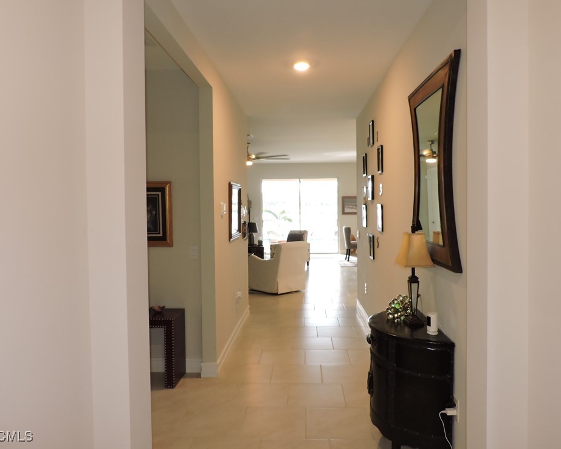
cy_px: 216
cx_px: 286
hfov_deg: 66.0
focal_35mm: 26
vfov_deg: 54.9
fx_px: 432
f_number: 3
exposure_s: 1/40
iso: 280
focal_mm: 4.3
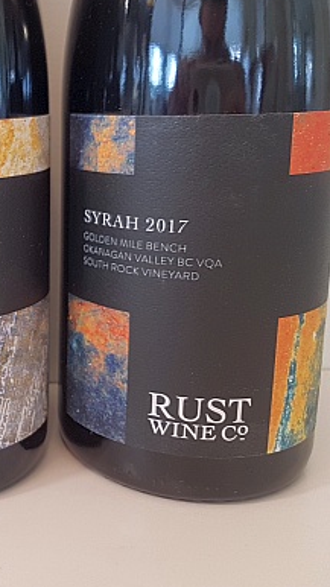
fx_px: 685
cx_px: -90
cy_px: 246
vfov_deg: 46.2
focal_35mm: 44
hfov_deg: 24.0
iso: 80
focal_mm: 4.2
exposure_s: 1/60
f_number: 1.7
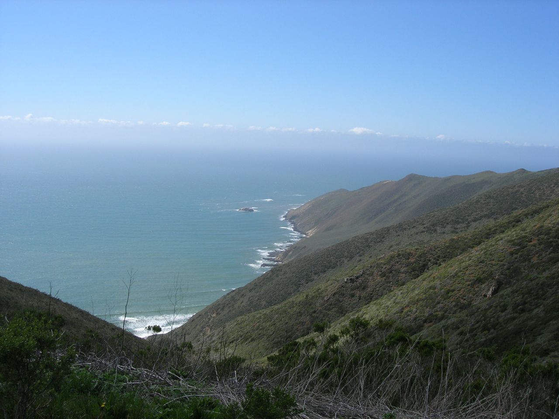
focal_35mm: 38
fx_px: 614
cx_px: 280
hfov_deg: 49.0
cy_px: 210
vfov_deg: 37.7
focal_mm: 7.8
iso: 64
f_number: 4.8
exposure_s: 1/710
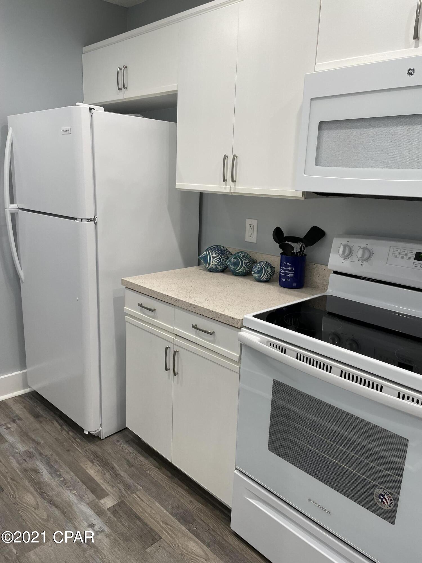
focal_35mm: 26
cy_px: 282
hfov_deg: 53.1
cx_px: 211
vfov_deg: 67.3
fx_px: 423
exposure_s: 1/120
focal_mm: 4.2
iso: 80
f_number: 1.6
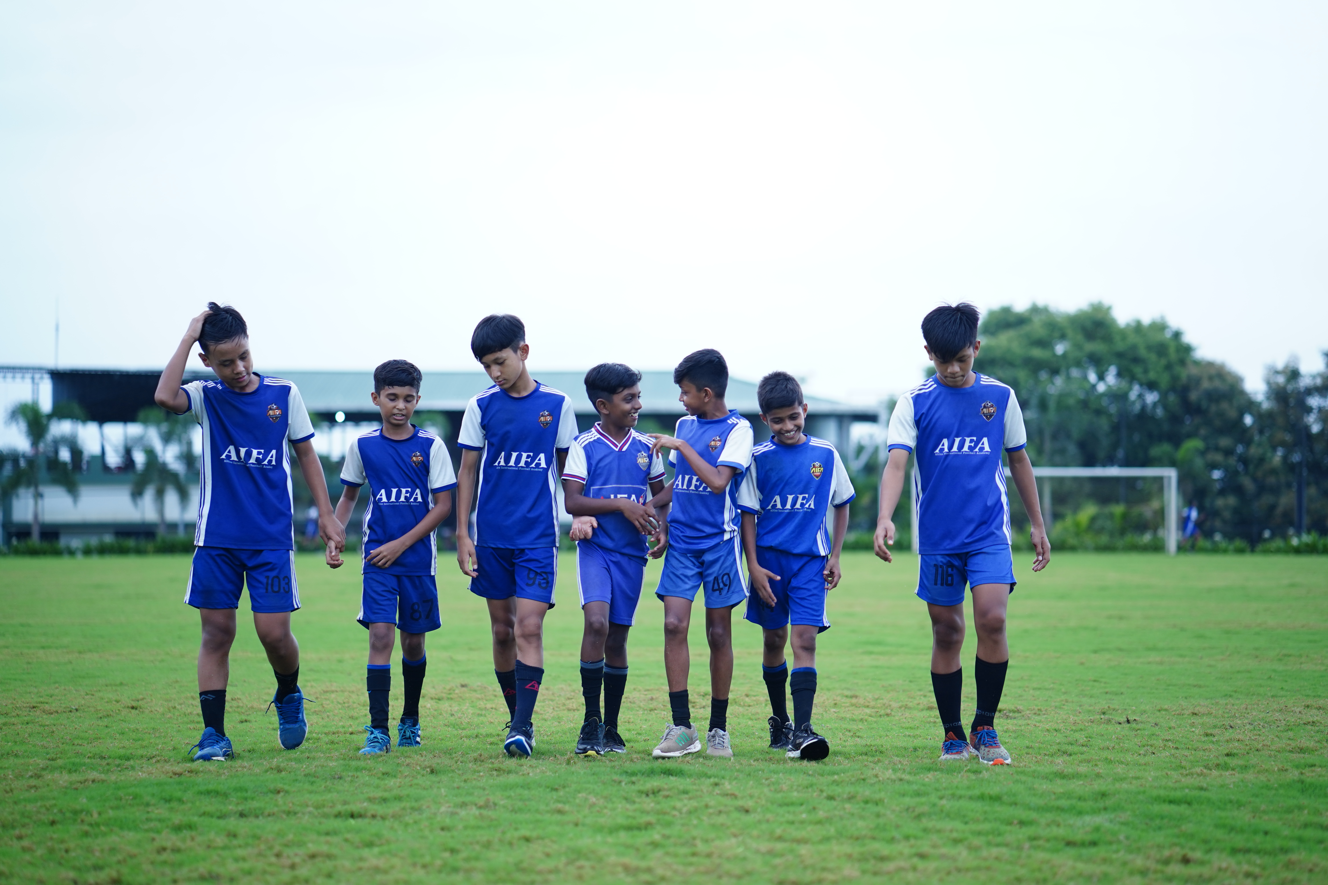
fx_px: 3135
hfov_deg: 23.9
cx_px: 664
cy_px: 442
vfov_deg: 16.1
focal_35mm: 85
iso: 250
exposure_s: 1/320
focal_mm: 85
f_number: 1.8
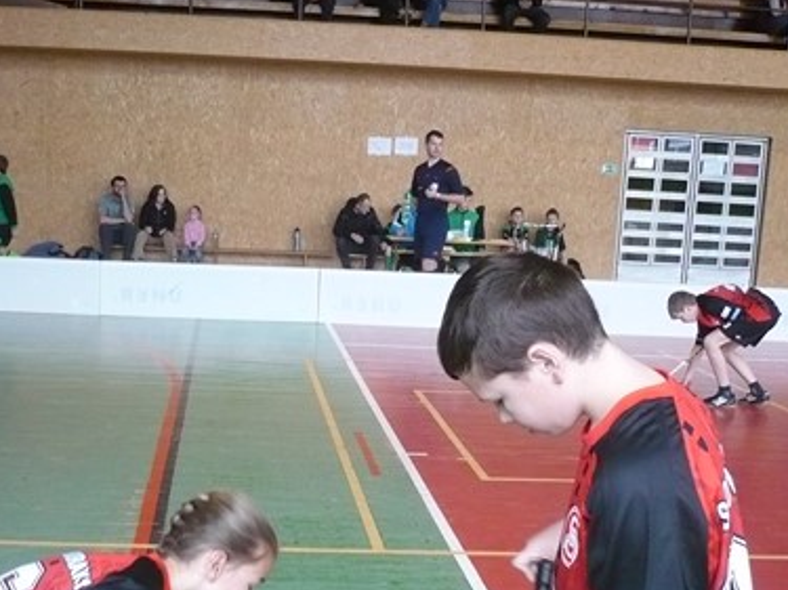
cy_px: 428
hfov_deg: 34.4
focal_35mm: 56
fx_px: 1274
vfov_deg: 25.8
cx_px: 378
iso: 400
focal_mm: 5.8
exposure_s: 1/125
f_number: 2.8
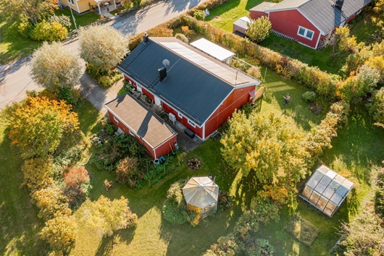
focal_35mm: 28
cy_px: 128
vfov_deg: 46.5
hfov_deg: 65.4
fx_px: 299
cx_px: 192
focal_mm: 10.26
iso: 100
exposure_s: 1/25
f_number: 4.5
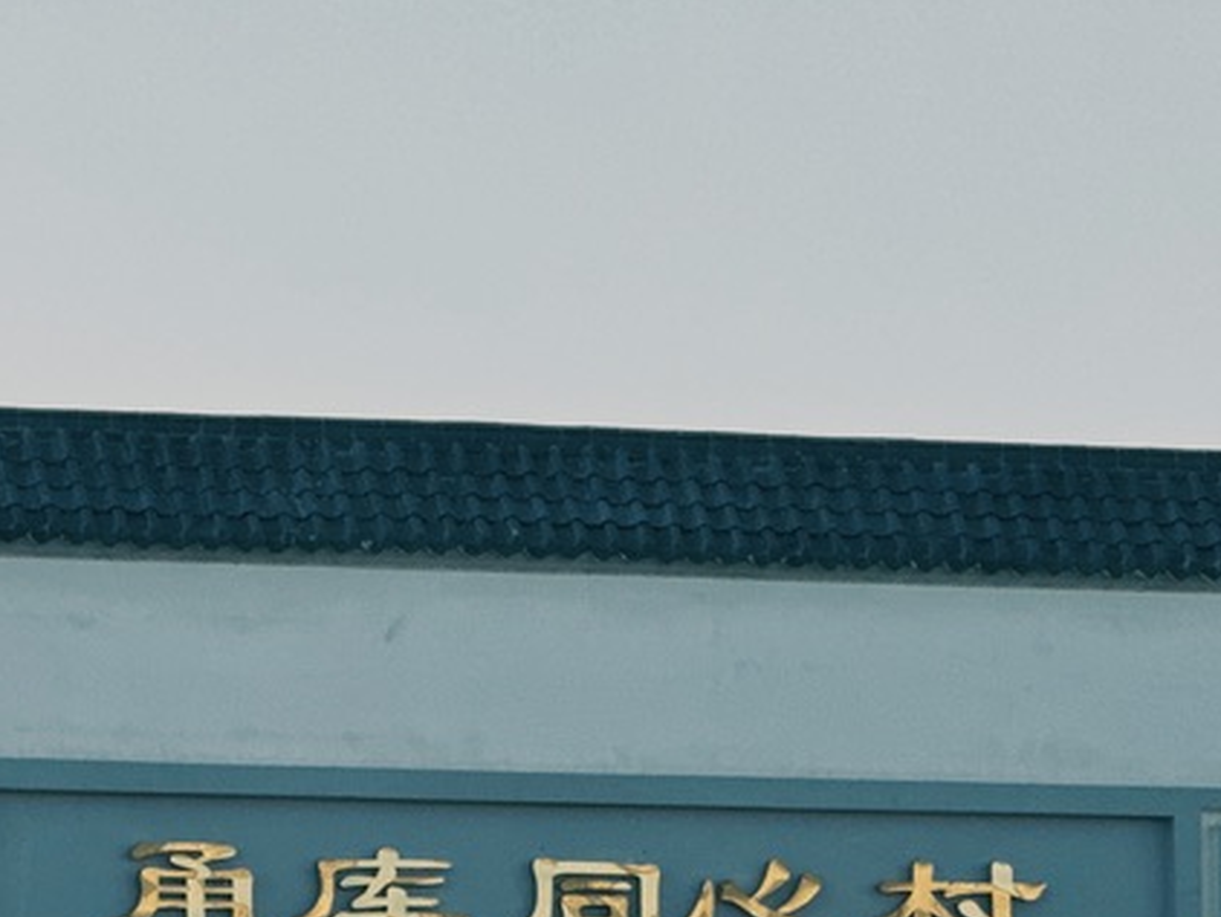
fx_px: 10270
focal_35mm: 291
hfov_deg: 6.8
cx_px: 434
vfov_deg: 5.1
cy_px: 1096
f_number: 2.8
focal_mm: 15.66
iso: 50
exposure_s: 1/581
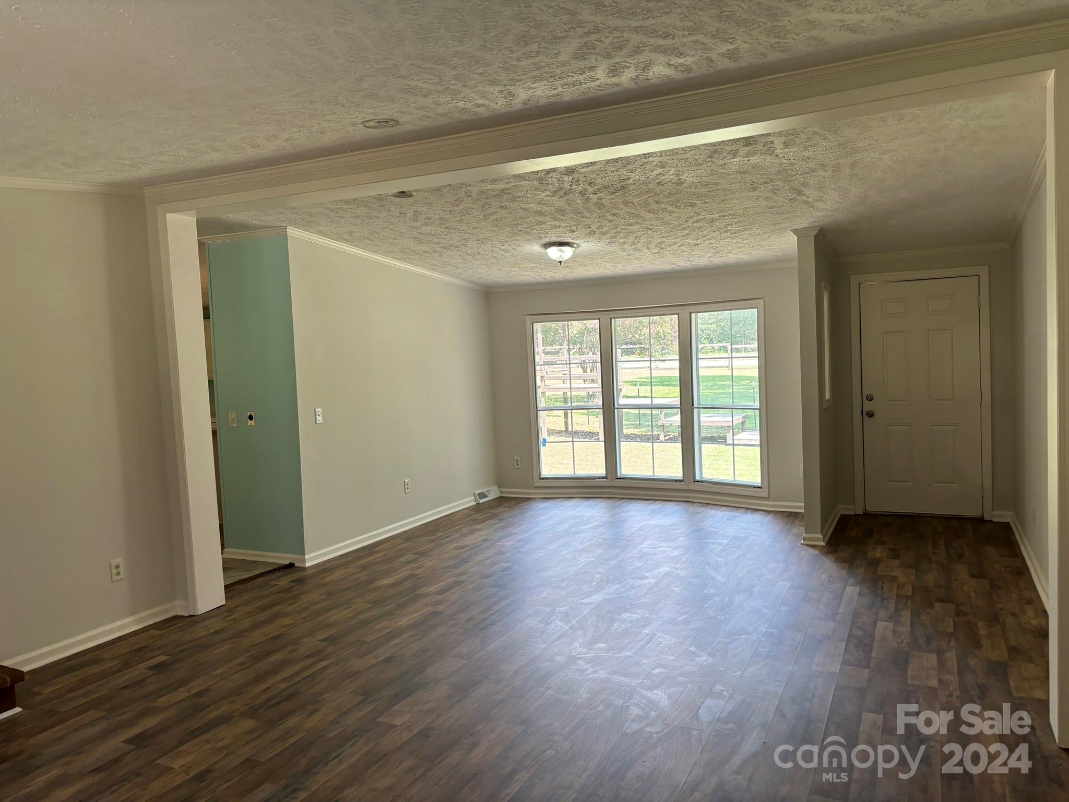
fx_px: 803
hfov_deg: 67.3
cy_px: 401
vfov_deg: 53.1
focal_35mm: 26
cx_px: 534
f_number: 1.6
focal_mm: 5.96
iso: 64
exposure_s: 1/120
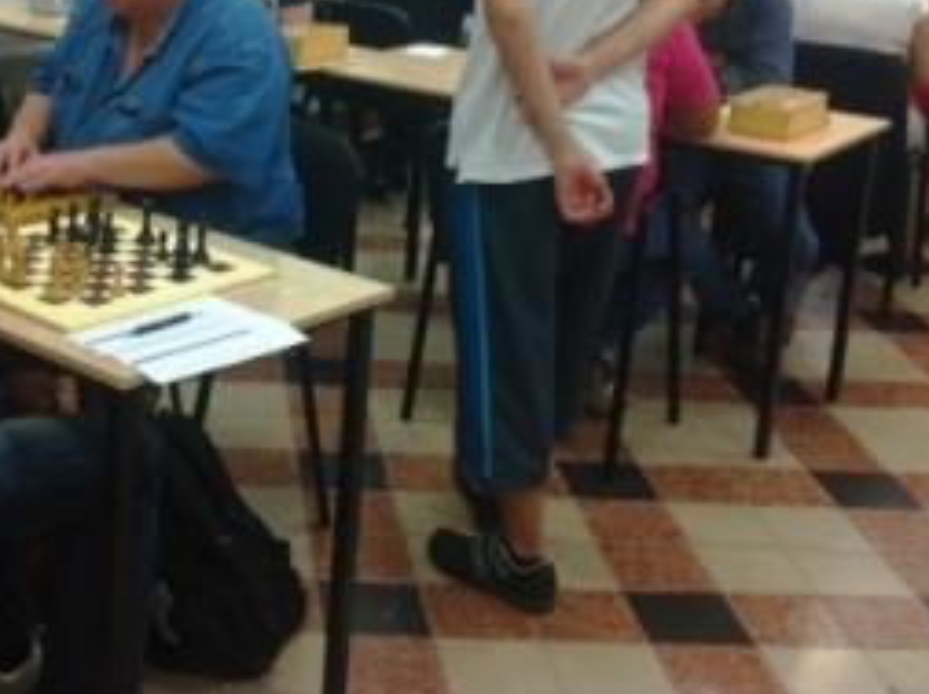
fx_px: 1662
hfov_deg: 30.6
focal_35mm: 62
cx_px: 202
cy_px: 94
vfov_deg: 23.1
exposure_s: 1/20
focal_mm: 3.85
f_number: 2.8
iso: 80
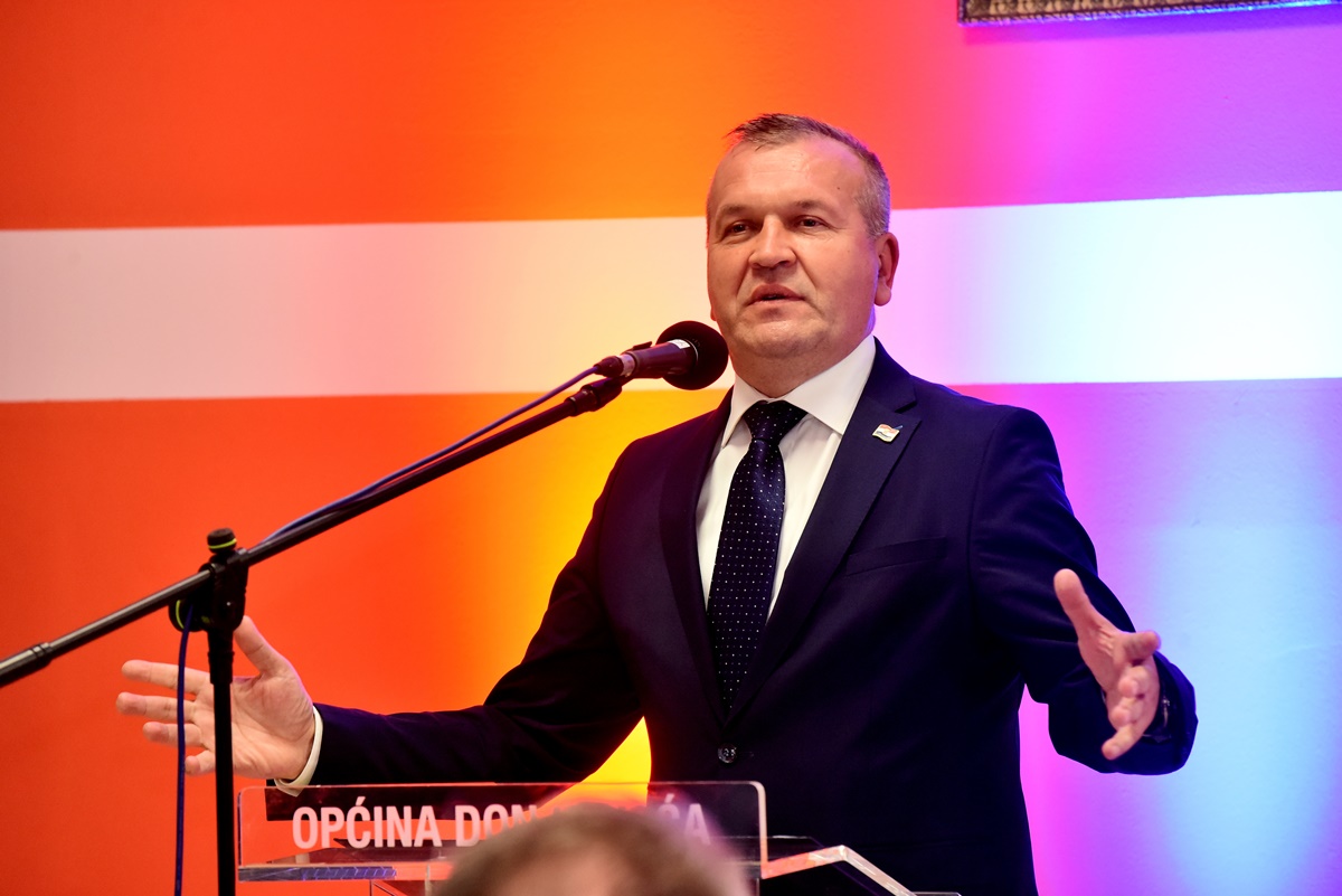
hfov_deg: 10.3
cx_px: 671
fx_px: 7458
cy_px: 448
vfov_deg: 6.9
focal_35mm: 200
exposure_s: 1/200
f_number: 5.6
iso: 5000
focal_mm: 200
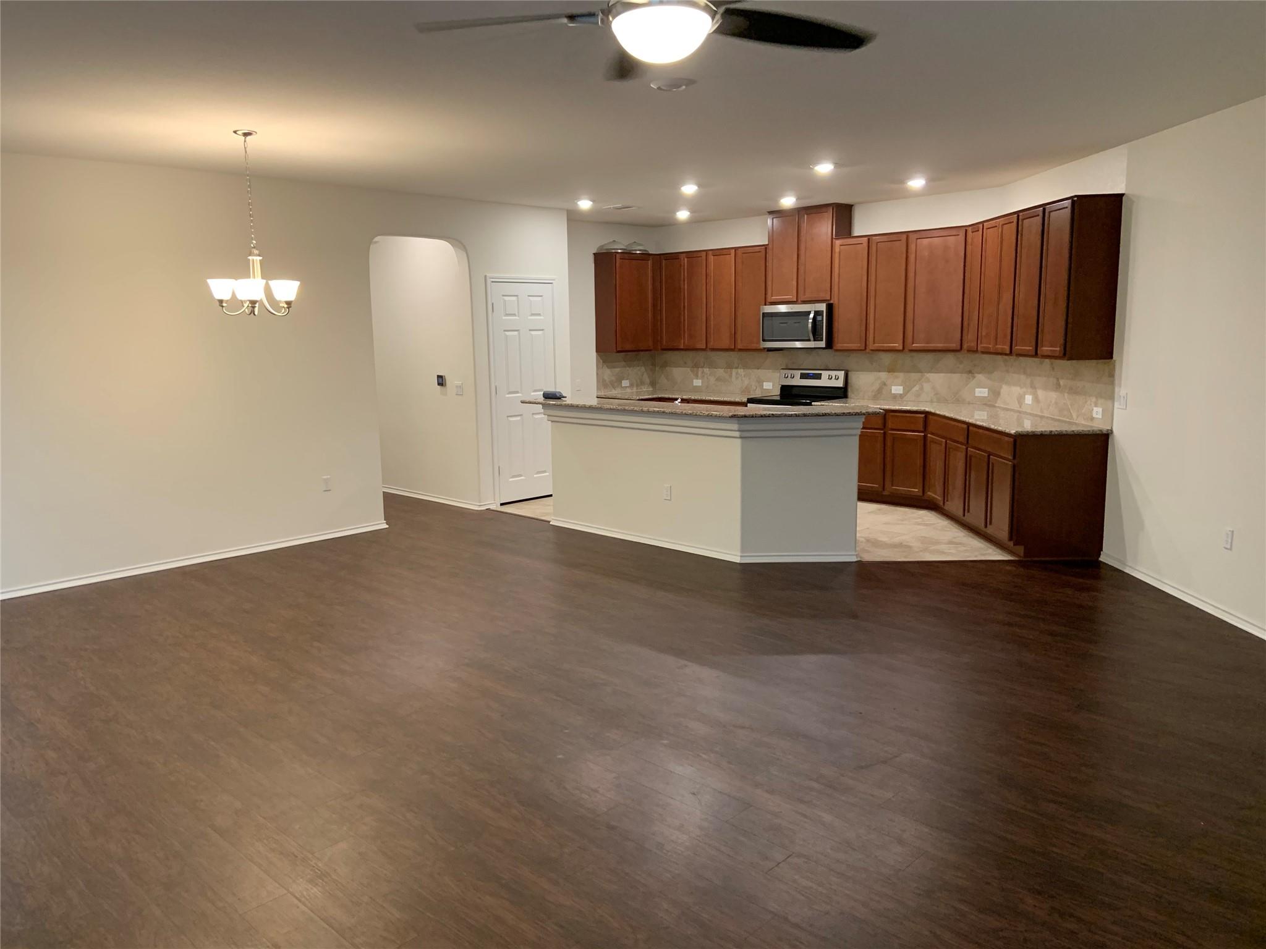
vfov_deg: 53.1
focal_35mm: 26
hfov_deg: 67.3
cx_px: 633
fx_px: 951
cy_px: 474
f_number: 1.8
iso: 160
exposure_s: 1/60
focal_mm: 4.25
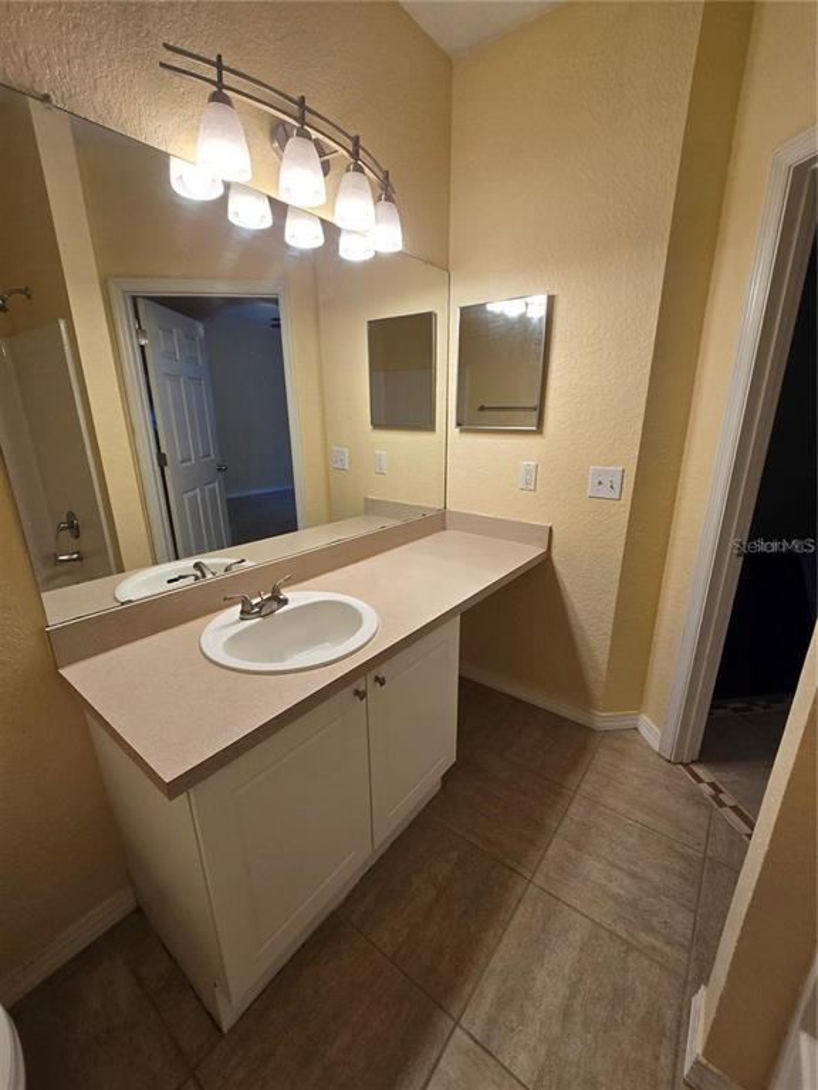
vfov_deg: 106.2
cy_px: 545
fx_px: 410
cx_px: 409
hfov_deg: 89.9
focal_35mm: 13
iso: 80
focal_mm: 2.2
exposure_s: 1/120
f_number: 2.2
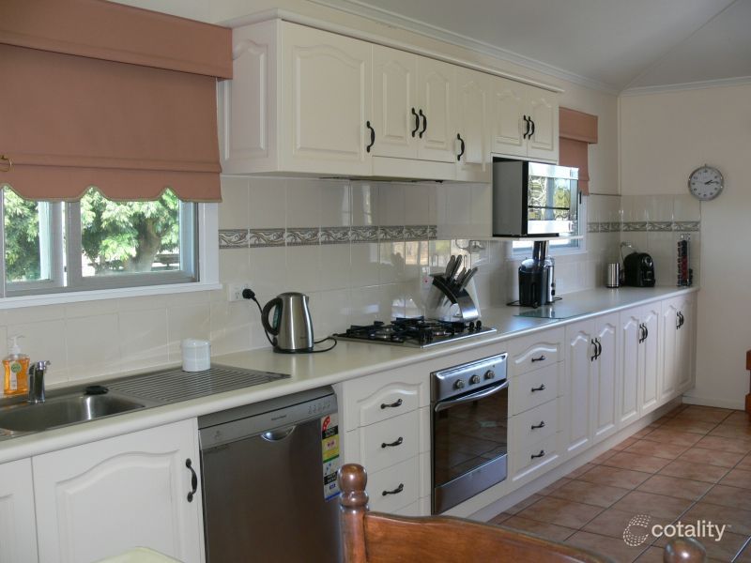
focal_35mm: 35
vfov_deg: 40.7
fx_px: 759
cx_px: 376
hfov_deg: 52.6
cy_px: 282
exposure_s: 1/30
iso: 100
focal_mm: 7.4
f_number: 2.8
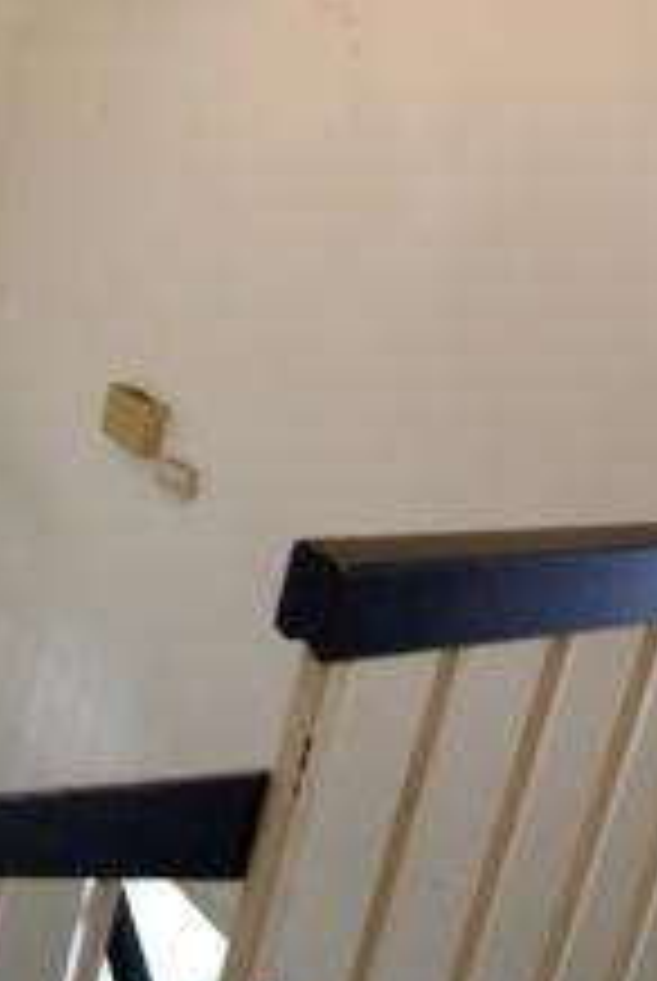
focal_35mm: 44
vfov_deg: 43.8
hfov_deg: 29.3
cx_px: 61
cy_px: 320
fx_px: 1201
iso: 800
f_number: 2.8
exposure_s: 1/160
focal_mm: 15
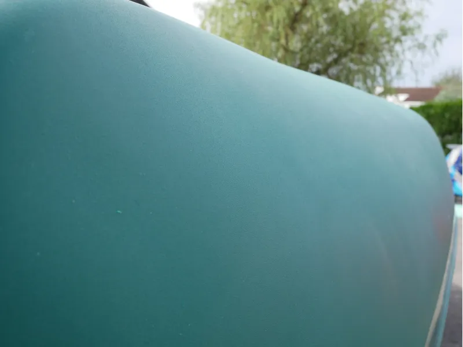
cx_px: 232
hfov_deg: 41.2
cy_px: 174
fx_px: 615
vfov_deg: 31.5
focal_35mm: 46
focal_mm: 23
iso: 200
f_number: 7.1
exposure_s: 1/200
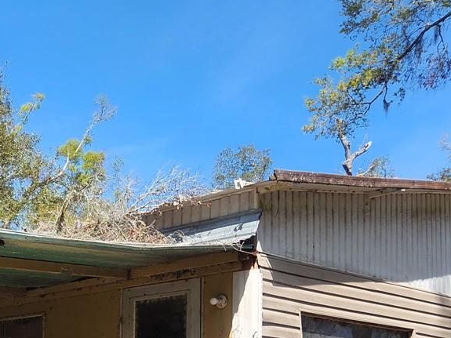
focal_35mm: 64
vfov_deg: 22.1
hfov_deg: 28.9
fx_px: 834
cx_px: 36
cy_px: 336
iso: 20
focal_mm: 5.4
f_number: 1.8
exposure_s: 1/773
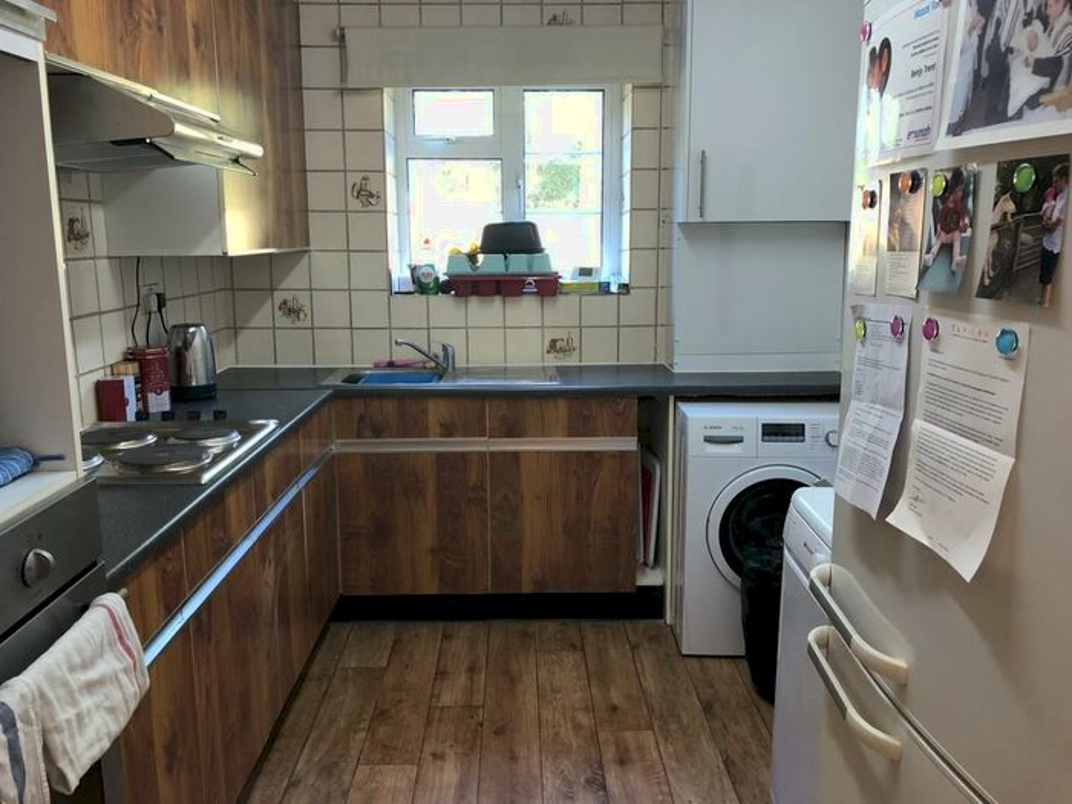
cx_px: 536
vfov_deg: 49.7
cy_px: 402
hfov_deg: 63.4
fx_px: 867
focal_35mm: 28
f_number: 1.8
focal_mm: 4
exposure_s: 1/17
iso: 40
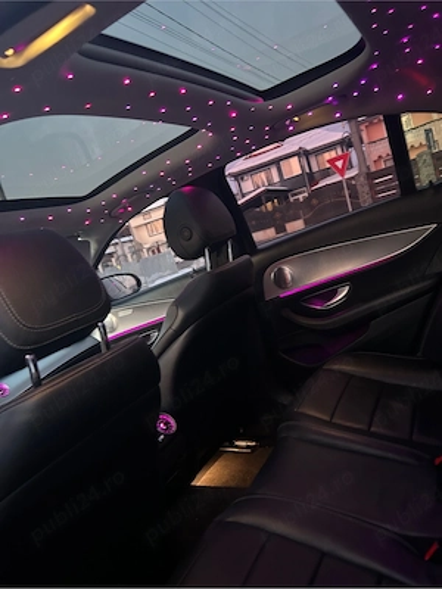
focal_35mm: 26
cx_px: 221
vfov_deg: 67.3
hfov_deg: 53.1
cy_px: 294
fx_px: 443
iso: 1000
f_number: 1.5
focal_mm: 5.7
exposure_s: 1/29
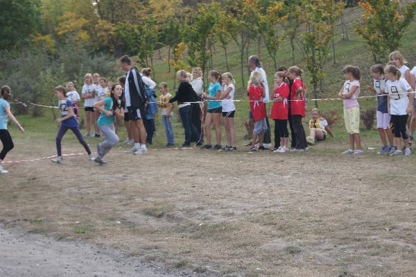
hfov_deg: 24.6
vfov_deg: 16.5
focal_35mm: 82
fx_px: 953
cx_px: 208
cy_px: 138
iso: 200
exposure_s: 1/125
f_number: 9
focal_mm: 55
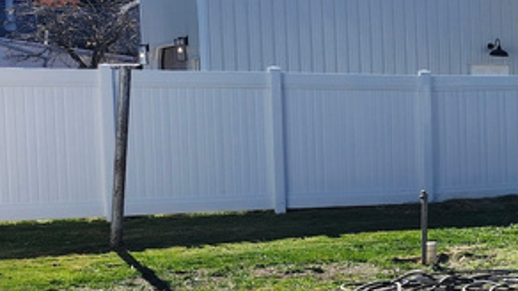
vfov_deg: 13.7
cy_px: 197
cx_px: 827
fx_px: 1208
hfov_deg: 20.0
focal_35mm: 88
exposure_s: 1/1297
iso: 25
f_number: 1.8
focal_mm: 5.54
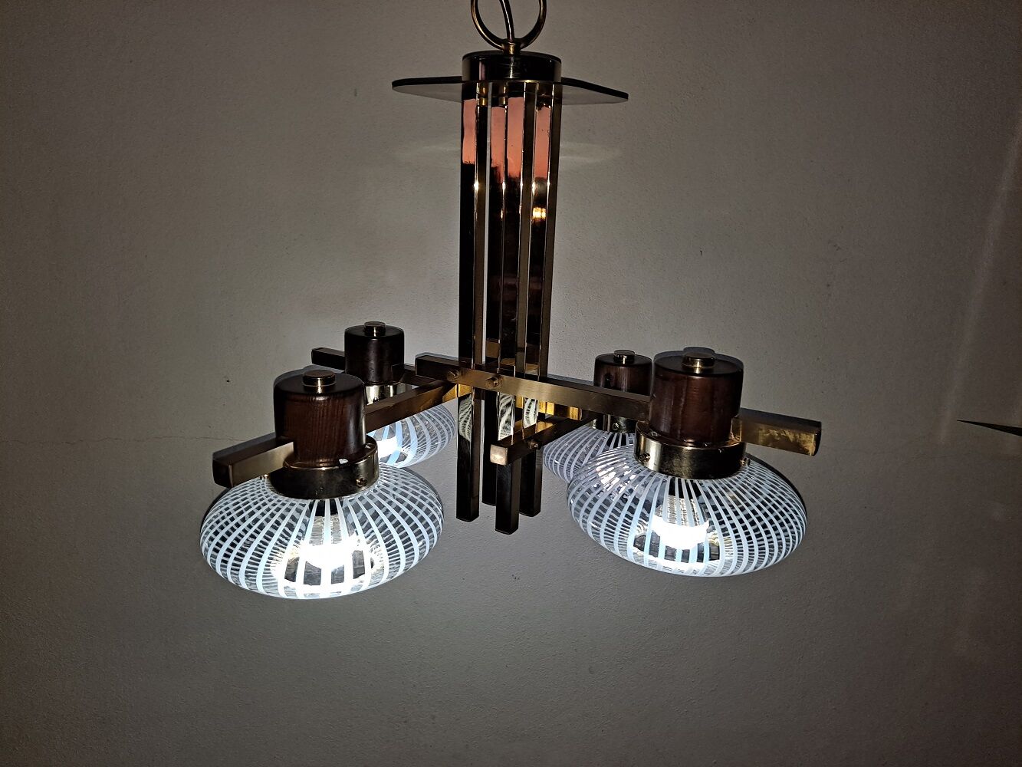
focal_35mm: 25
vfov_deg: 54.9
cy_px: 384
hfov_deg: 69.4
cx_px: 511
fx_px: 738
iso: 80
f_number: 2
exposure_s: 1/50
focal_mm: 4.6
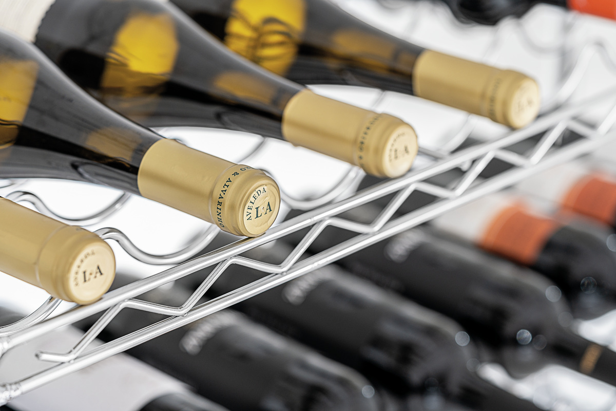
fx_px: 1540
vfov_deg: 15.2
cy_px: 206
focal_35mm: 90
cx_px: 308
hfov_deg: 22.6
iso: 200
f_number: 5
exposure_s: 1/25
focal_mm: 90
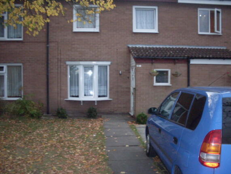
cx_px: 118
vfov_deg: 36.8
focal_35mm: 39
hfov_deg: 47.9
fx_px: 260
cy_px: 86
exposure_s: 1/45
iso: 240
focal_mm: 6.3
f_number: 2.8
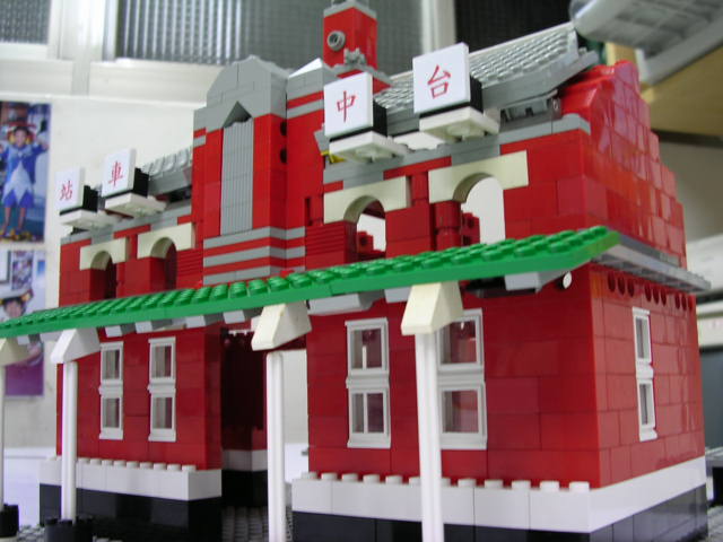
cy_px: 271
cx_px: 362
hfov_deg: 49.0
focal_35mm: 38
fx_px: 794
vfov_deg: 37.7
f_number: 2.8
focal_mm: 5.8
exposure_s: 1/5.8
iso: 100
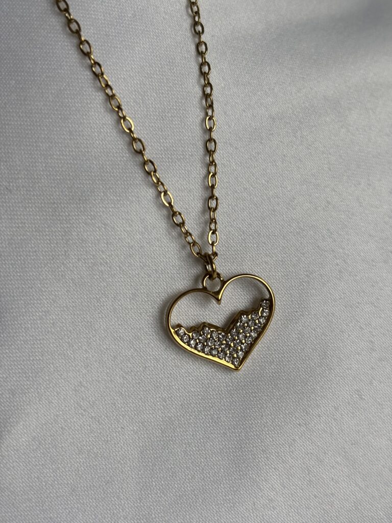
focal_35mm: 52
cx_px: 196
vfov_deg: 36.8
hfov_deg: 28.0
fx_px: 785
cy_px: 262
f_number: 1.6
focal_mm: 5.96
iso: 32
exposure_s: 1/247
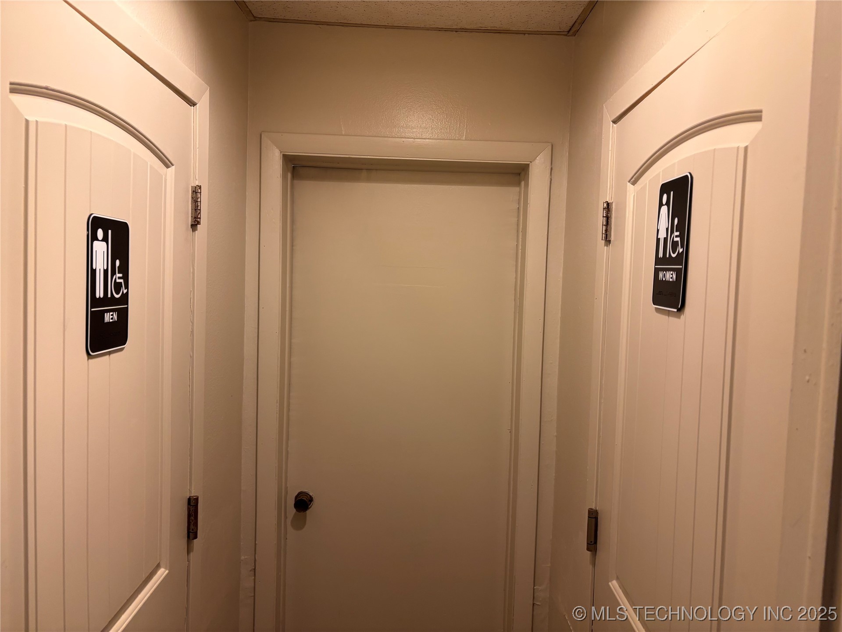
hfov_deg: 67.3
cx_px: 421
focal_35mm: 26
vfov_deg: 53.1
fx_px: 632
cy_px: 316
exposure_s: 1/60
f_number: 1.6
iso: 160
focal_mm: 5.96
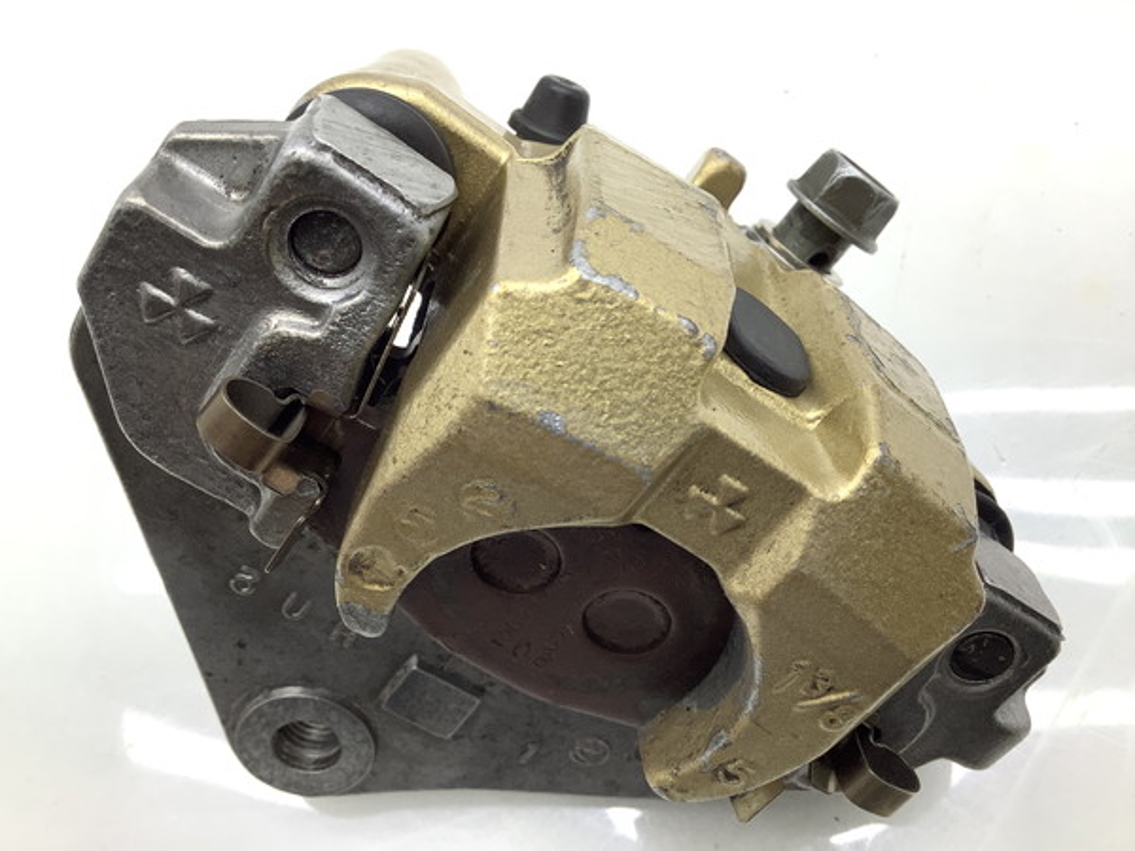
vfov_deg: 45.4
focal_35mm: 31
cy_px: 426
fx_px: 1016
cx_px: 568
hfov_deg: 58.4
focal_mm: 3.3
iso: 25
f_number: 2.4
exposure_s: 1/150
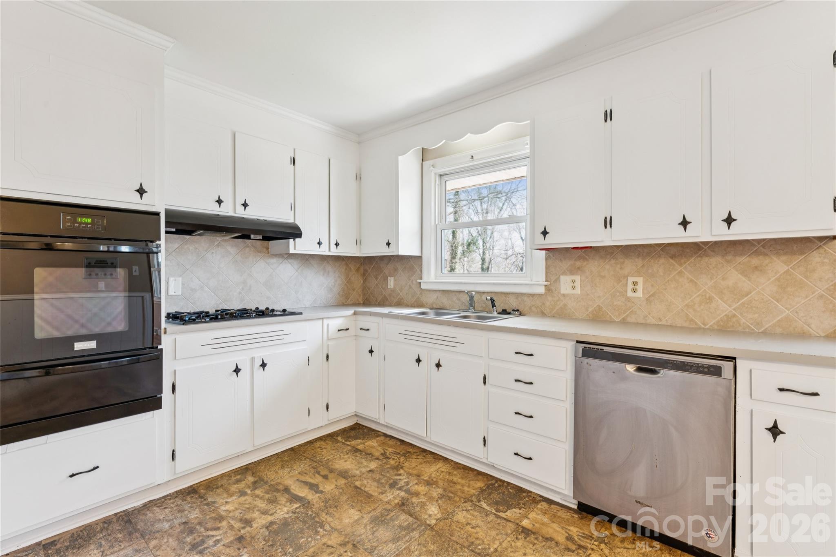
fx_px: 376
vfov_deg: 73.1
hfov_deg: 96.0
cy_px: 278
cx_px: 418
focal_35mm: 16
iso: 100
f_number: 11
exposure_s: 1
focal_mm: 16.2
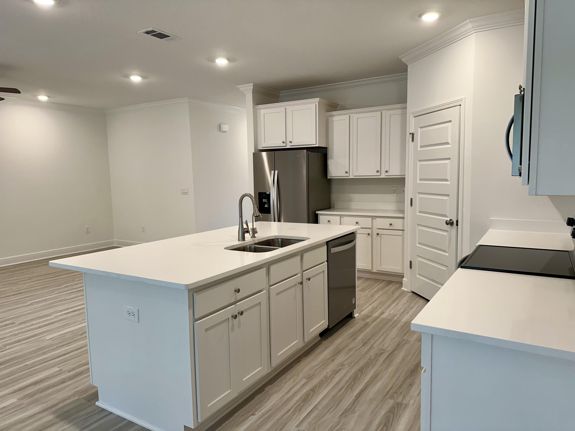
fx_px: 399
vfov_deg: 56.8
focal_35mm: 24
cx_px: 288
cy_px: 216
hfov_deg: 71.6
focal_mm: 6.86
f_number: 1.78
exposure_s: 1/120
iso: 160
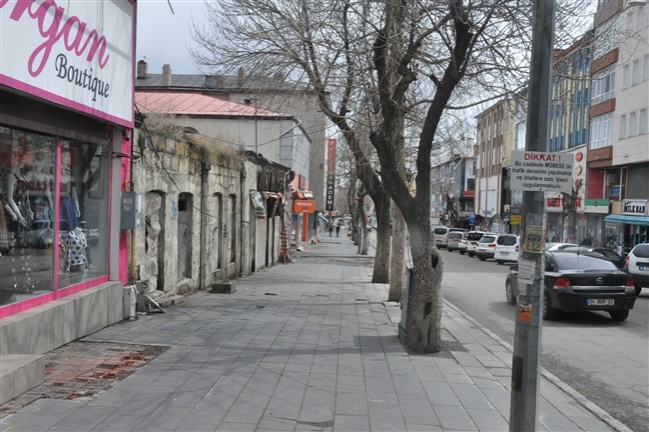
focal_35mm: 36
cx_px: 324
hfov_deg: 53.2
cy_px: 216
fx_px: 648
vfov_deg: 36.8
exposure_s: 1/320
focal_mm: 24
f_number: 18
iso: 800
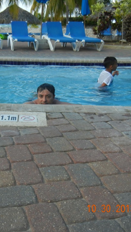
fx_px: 272
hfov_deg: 26.6
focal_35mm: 44
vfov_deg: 46.4
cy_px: 116
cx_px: 26
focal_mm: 5.4
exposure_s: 1/487
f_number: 3.5
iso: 160
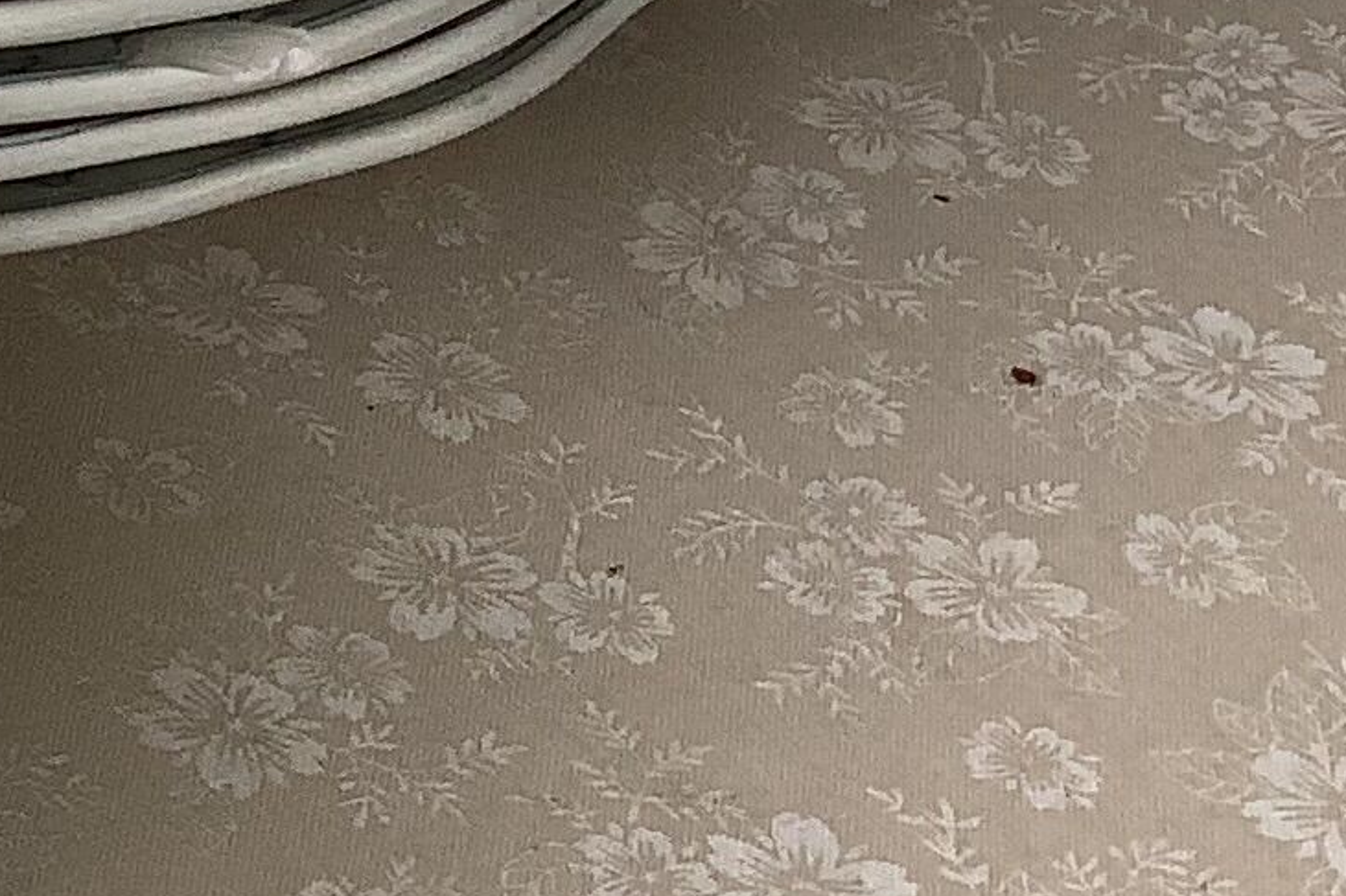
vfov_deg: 9.5
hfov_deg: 12.4
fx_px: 5382
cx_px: -1440
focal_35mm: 144
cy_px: 110
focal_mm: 3.3
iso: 32
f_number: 2.4
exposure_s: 1/120
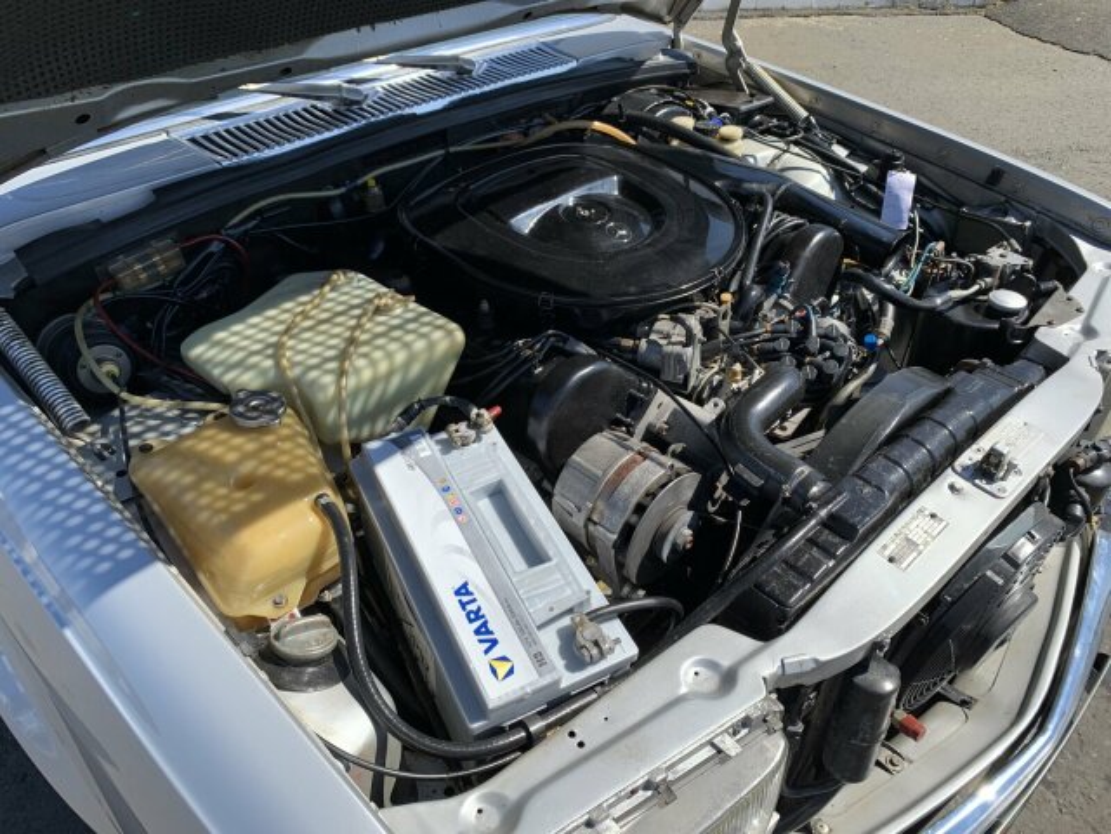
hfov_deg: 67.3
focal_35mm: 26
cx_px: 556
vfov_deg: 53.1
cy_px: 417
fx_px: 834
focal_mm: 4.25
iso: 25
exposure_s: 1/1368
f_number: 1.8
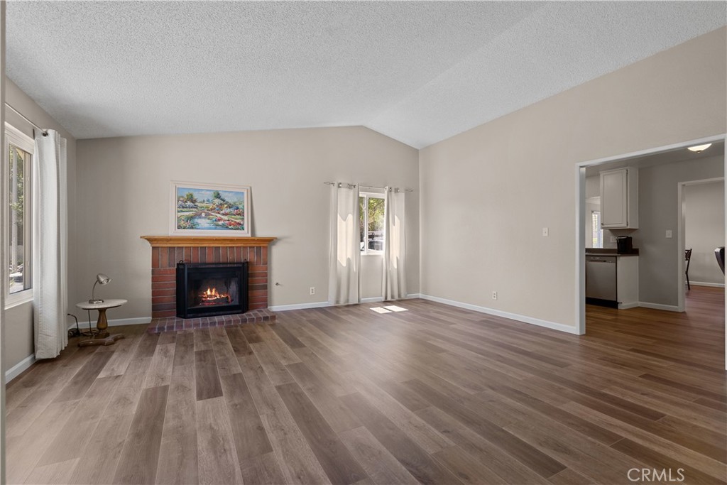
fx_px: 323
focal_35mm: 16
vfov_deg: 73.8
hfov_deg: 96.7
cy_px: 242
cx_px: 364
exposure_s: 1/10
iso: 250
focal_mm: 16
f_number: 6.3
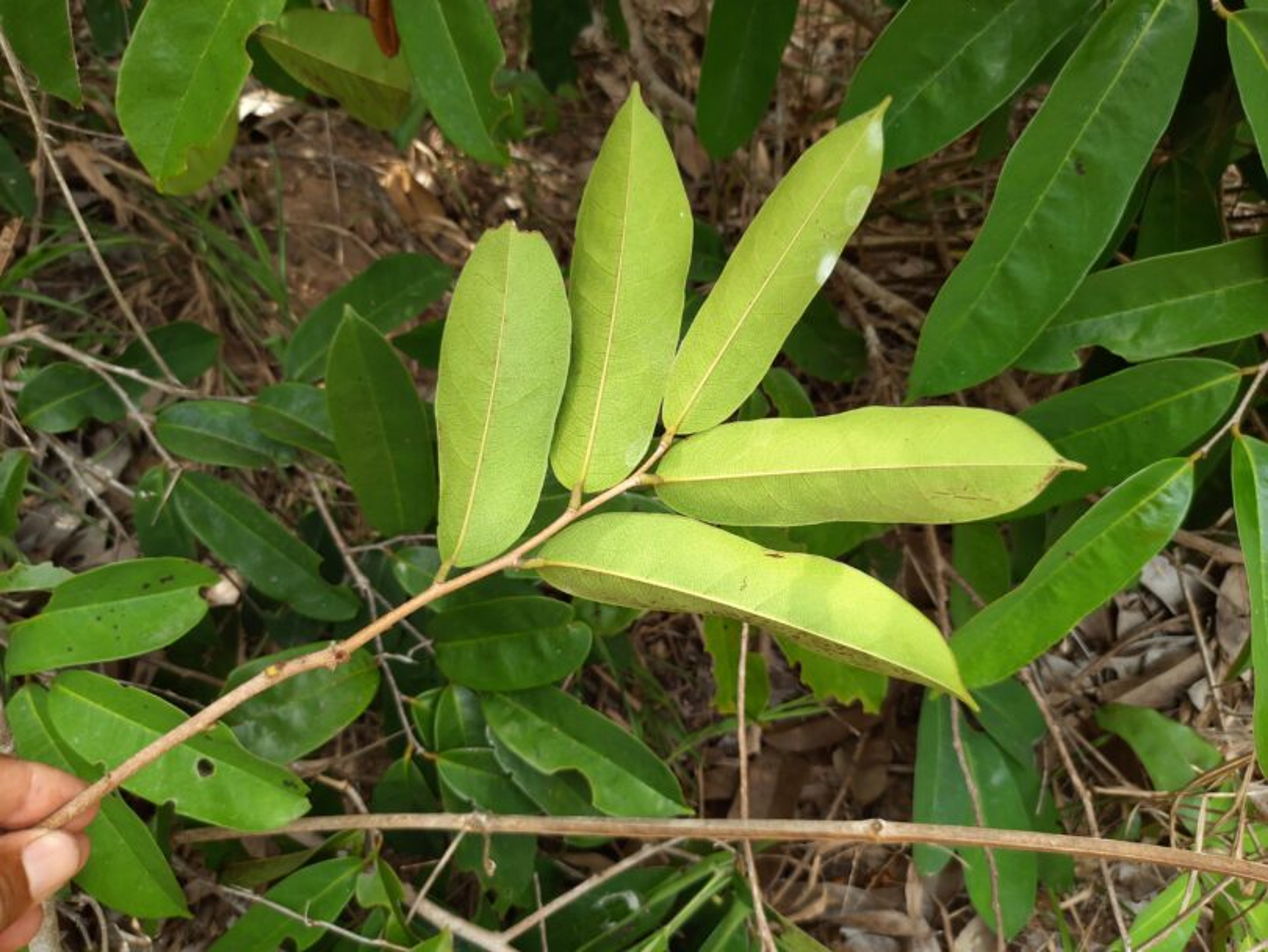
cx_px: 634
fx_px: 879
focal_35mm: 24
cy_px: 476
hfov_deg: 71.6
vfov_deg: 56.8
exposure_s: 1/60
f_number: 1.8
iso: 40
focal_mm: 5.23
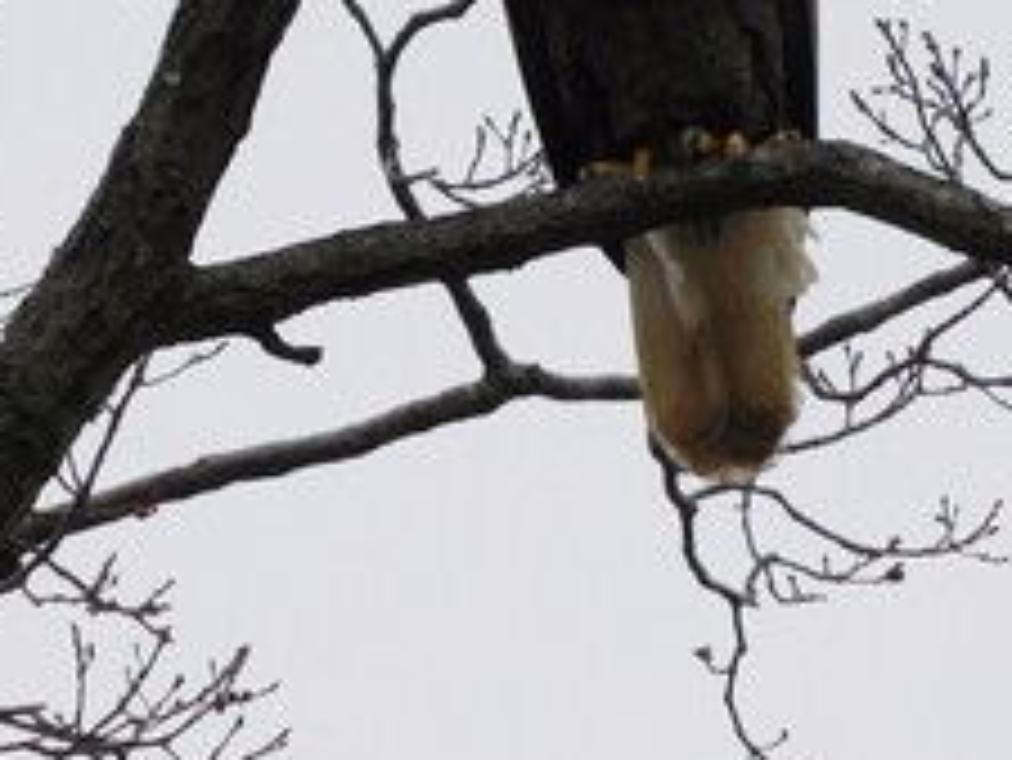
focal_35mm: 1863
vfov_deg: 0.8
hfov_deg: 1.1
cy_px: 180
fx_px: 54494
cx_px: 670
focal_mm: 125.4
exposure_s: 1/500
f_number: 5.6
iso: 125
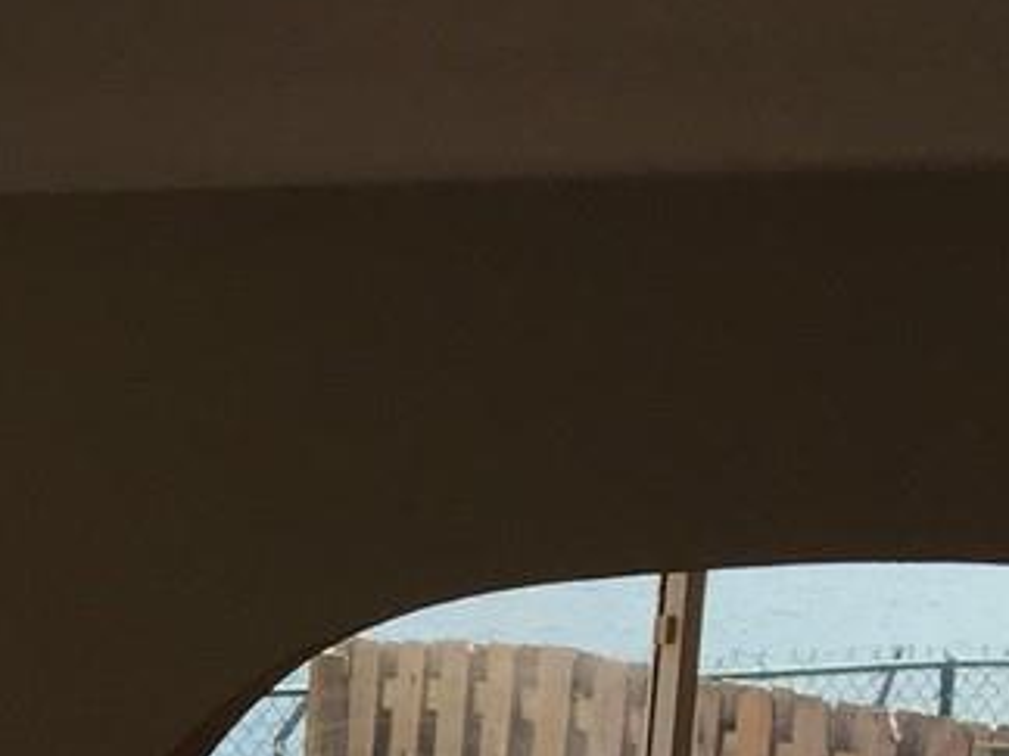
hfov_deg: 12.4
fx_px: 4168
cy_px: 1490
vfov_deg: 9.7
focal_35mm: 143
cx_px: -922
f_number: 2.2
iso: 32
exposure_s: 1/920
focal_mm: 4.15
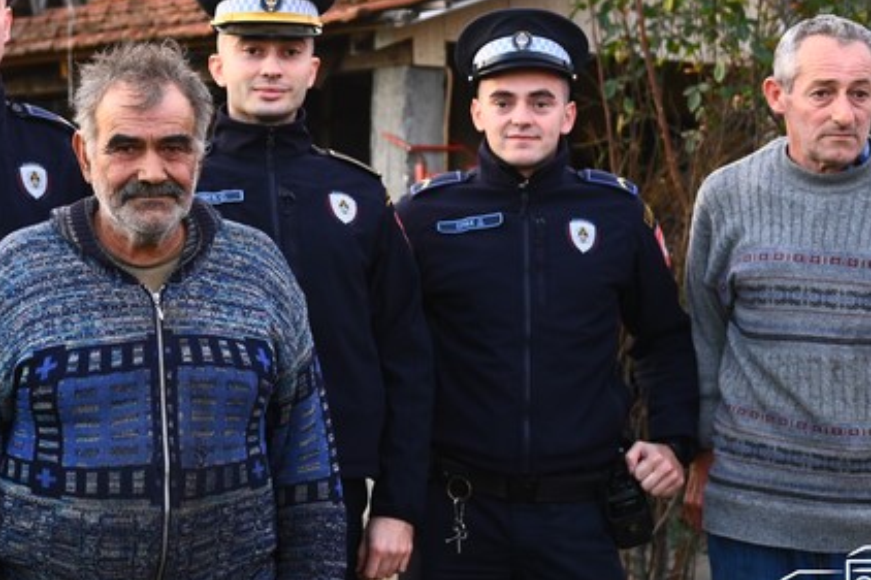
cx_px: 279
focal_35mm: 72
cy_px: 161
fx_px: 1741
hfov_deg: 27.9
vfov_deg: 18.8
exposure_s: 1/320
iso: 1600
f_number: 2.8
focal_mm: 38
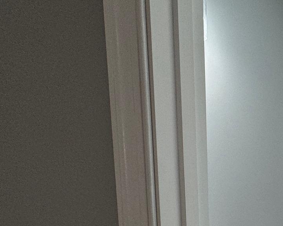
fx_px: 327
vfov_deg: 35.7
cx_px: 371
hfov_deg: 33.5
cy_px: 207
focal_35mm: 39
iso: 125
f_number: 2.2
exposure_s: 1/120
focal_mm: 2.22
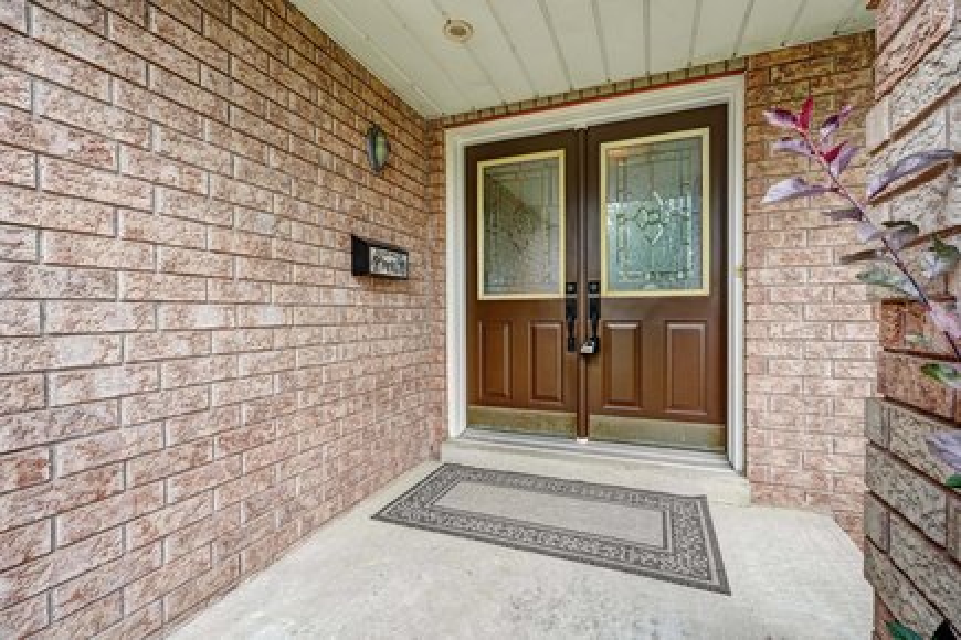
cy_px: 320
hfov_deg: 96.7
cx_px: 480
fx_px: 427
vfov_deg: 73.7
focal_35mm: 16
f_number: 9
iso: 400
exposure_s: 1/160
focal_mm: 16
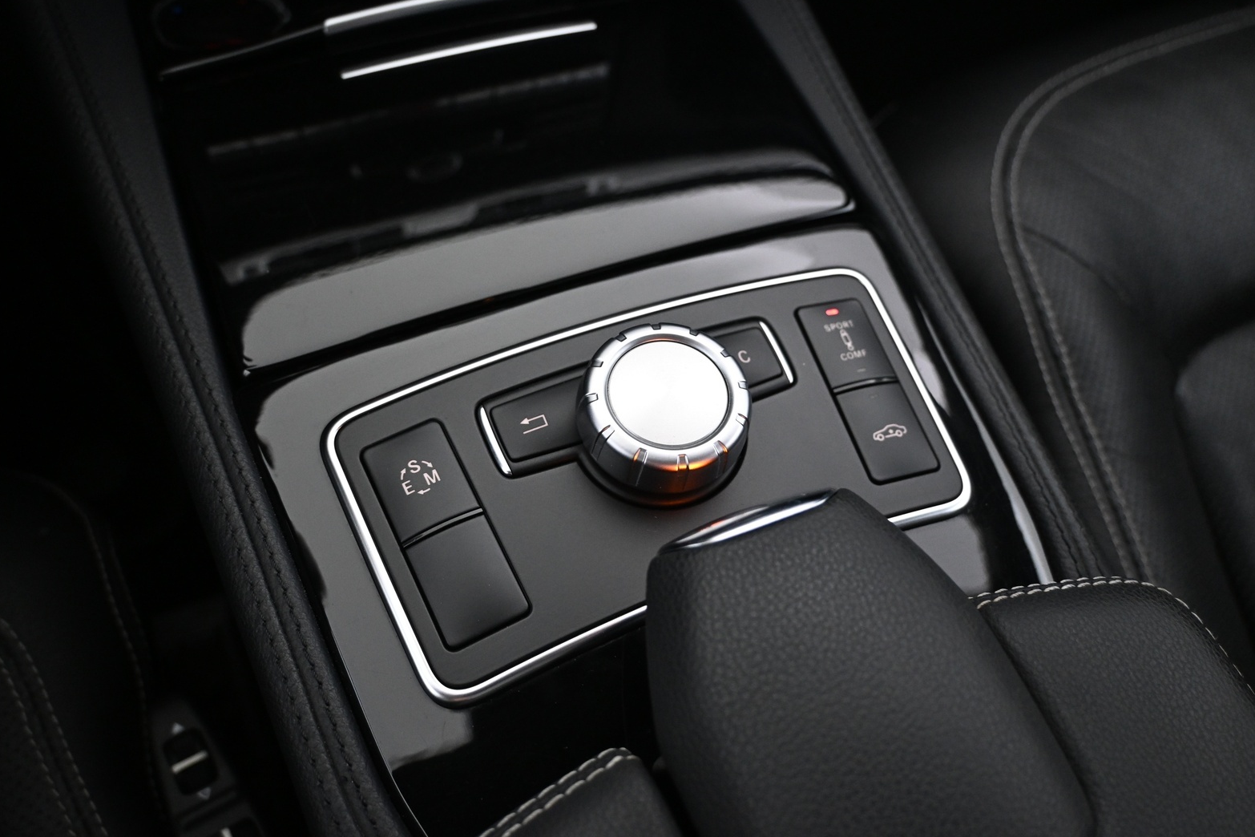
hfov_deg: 61.5
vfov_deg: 43.3
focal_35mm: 30
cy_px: 410
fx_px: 1055
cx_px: 644
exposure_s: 1/30
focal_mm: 19.5
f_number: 3.8
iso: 1800
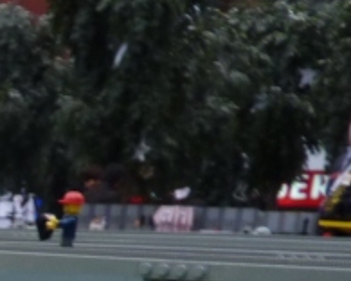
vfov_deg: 10.5
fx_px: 1330
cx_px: -506
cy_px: 661
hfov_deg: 12.0
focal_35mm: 128
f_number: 3.3
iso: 80
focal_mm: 4.1
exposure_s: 1/40
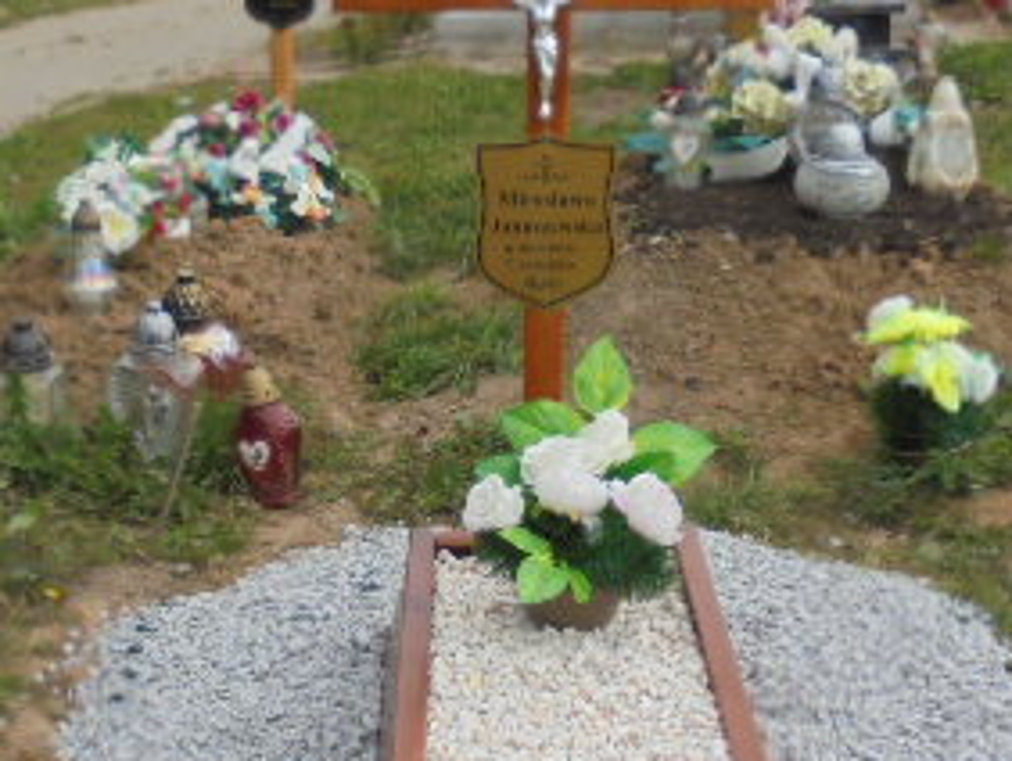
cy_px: 488
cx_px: 456
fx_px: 1726
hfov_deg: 32.6
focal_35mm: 59
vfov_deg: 24.8
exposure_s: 1/800
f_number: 3.5
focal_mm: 4.6
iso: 100
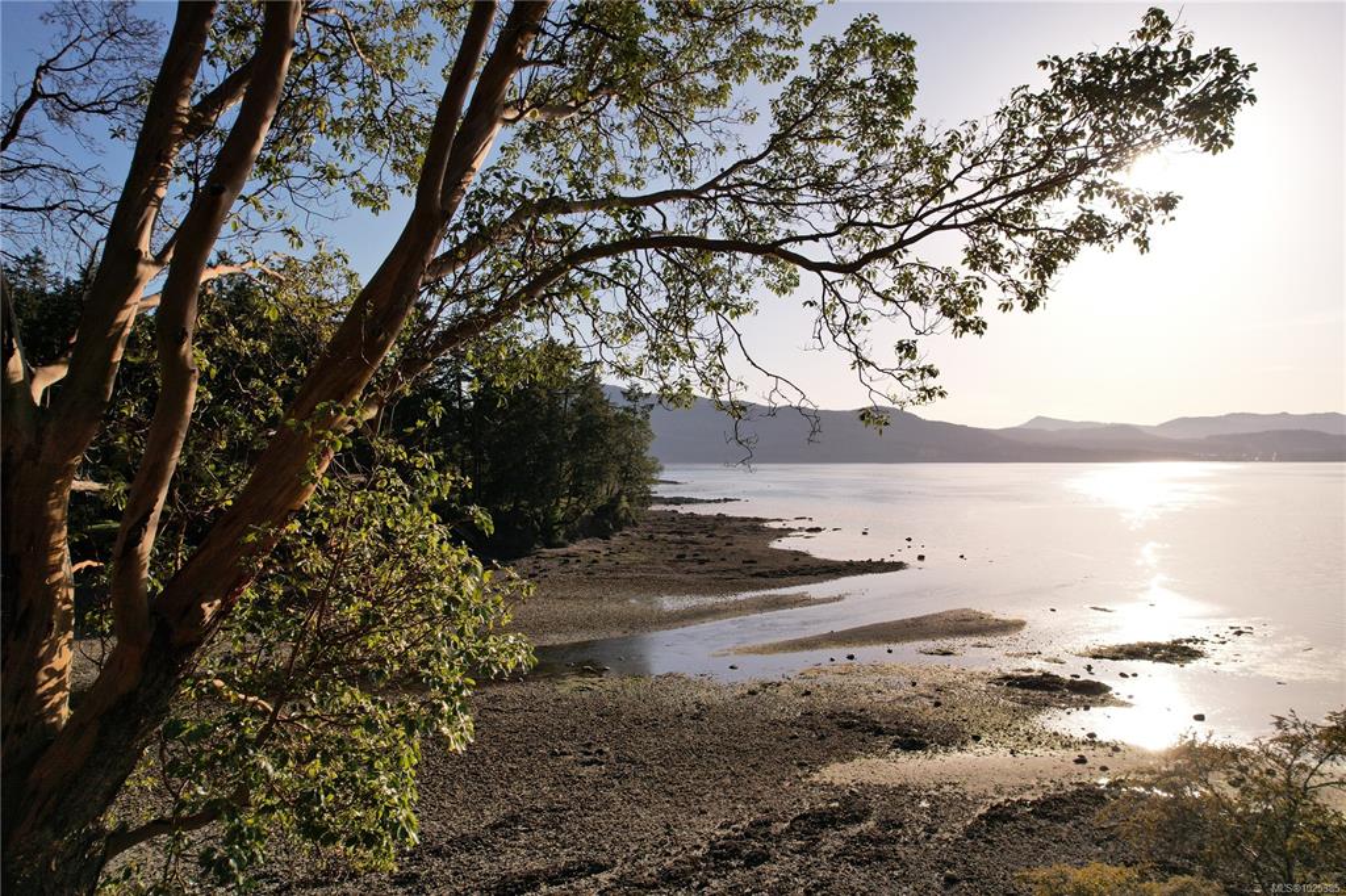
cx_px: 673
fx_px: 822
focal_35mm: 22
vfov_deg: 57.2
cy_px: 448
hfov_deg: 78.6
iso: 110
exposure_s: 1/3200
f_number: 2.8
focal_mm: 8.38
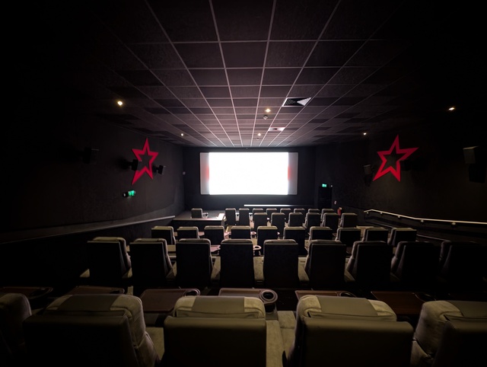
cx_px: 244
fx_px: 169
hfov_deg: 110.5
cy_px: 184
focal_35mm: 12
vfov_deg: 94.6
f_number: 1.95
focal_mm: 2.23
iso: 399
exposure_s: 1/3.77
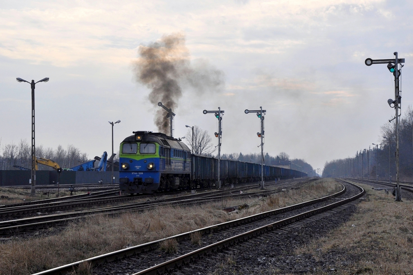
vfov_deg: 20.1
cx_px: 206
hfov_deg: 29.9
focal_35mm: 68
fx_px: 774
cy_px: 138
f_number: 10
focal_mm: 45
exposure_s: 1/400
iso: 200
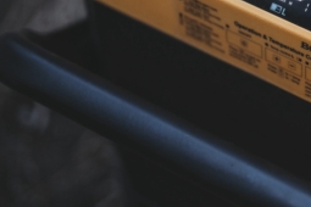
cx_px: 404
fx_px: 1183
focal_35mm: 137
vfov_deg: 9.9
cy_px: -31
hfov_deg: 14.4
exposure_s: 1/320
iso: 500
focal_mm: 50
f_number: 1.2
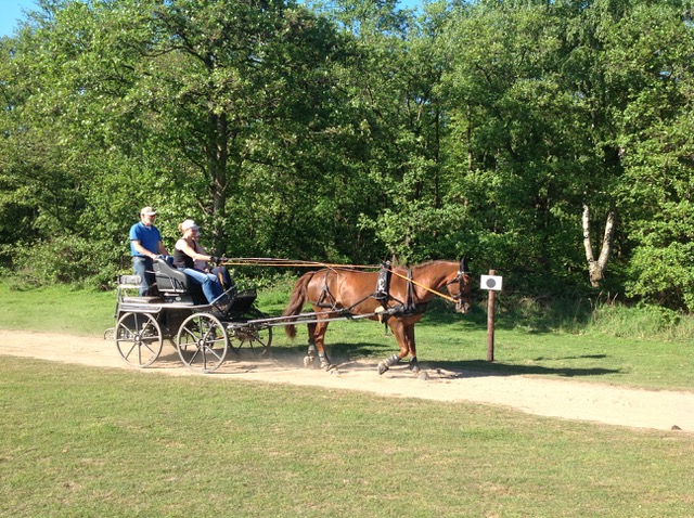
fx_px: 701
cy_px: 259
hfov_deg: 52.7
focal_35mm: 35
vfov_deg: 40.6
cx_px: 347
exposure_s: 1/672
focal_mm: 4.28
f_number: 2.4
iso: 50
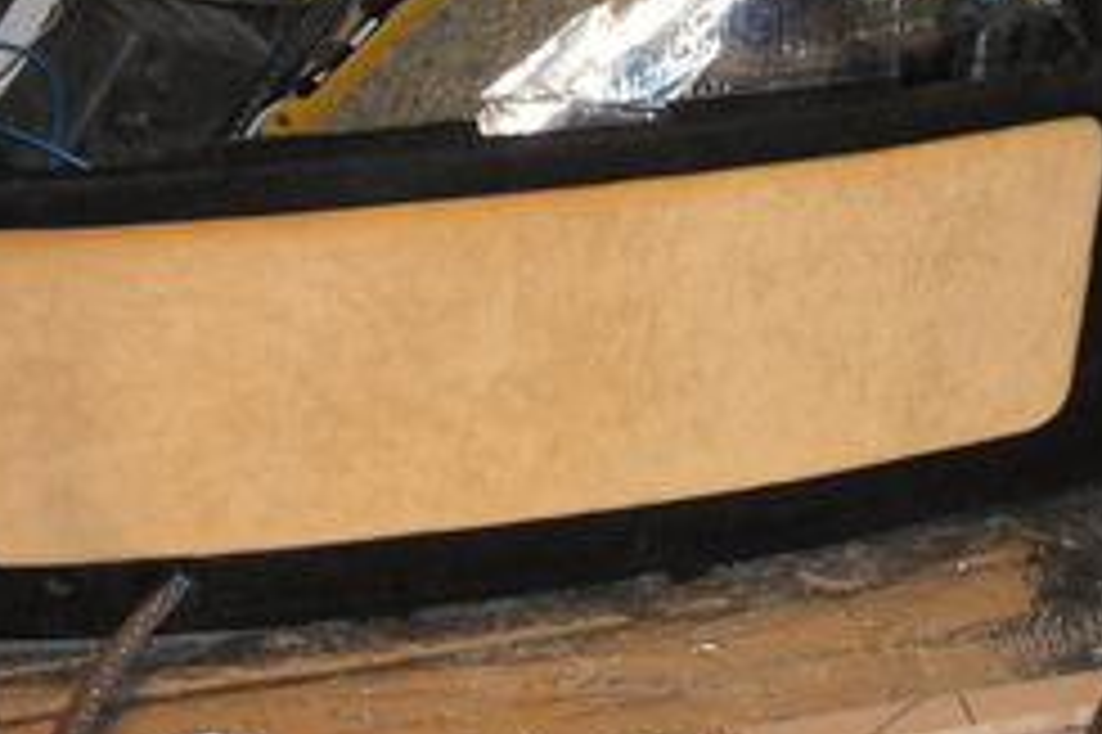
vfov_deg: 14.3
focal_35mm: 95
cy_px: 149
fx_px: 2906
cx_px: 481
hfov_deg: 21.5
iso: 80
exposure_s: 1/45
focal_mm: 6.3
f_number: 3.5
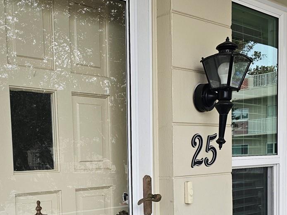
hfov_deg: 35.6
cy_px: 194
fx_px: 440
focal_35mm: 53
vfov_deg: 26.6
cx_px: 86
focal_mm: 6.3
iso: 32
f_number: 1.7
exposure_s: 1/359
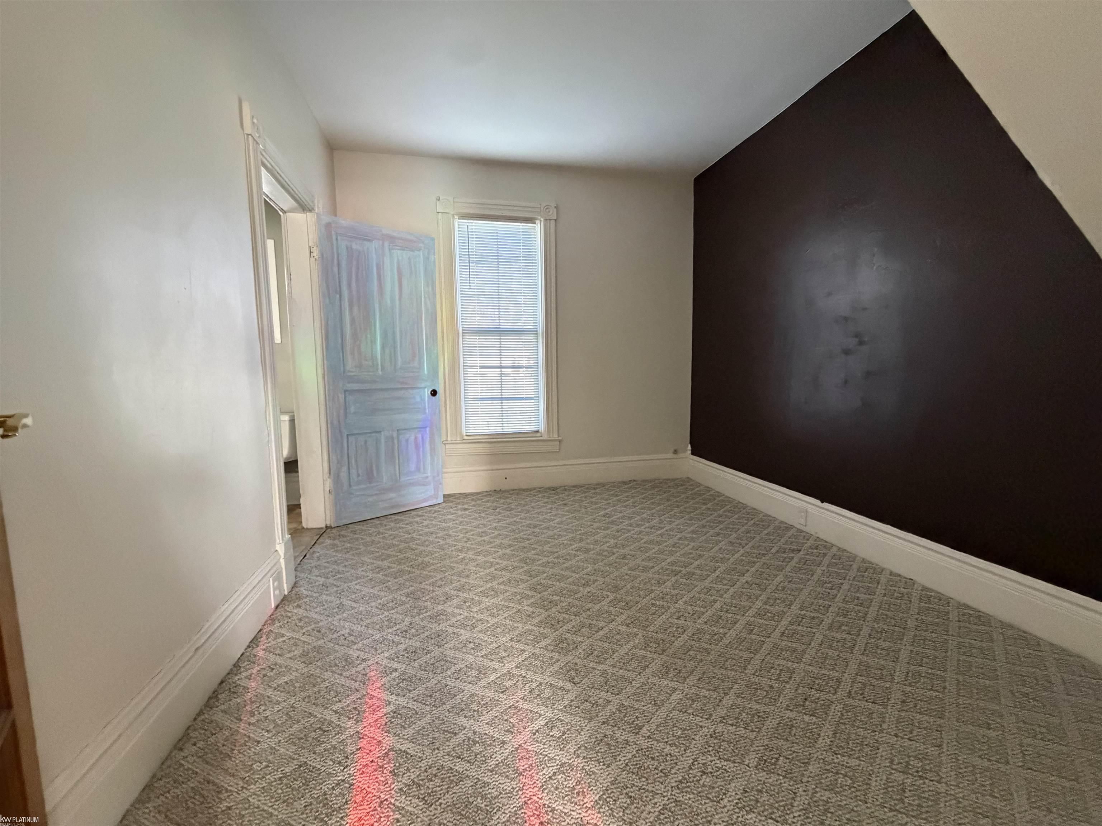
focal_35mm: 14
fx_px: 446
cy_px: 413
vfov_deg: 85.7
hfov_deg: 102.1
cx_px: 551
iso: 800
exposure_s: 1/60
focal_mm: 2.22
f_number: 2.2
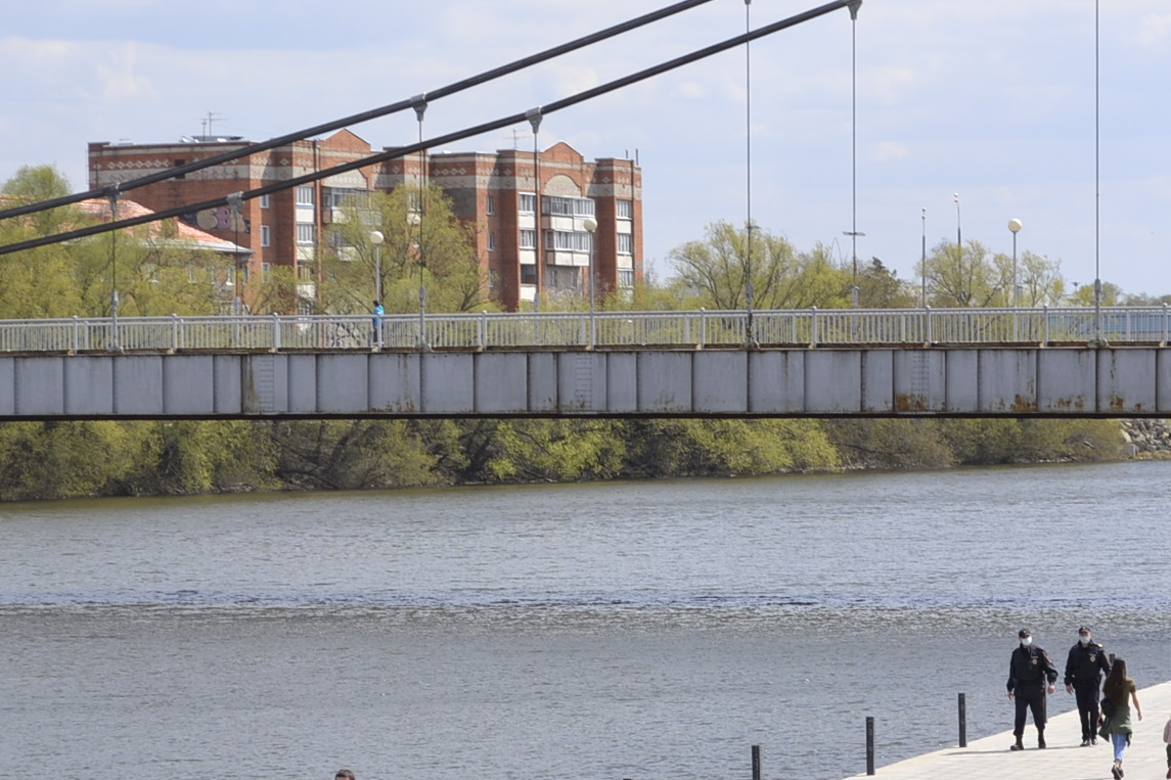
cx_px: 680
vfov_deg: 8.3
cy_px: 567
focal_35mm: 166
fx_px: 5399
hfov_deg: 12.4
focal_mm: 55
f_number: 8
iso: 100
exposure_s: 1/250
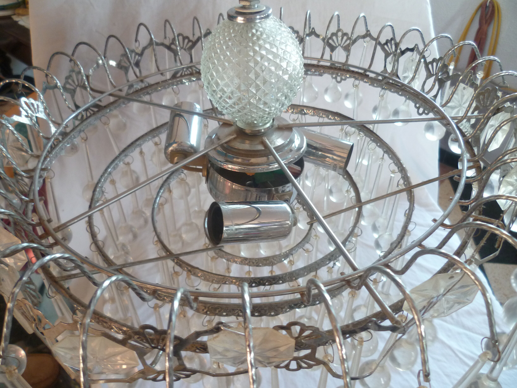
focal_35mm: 28
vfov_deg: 49.7
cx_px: 258
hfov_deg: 63.4
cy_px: 194
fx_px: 418
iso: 200
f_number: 2.8
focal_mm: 5
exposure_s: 1/30
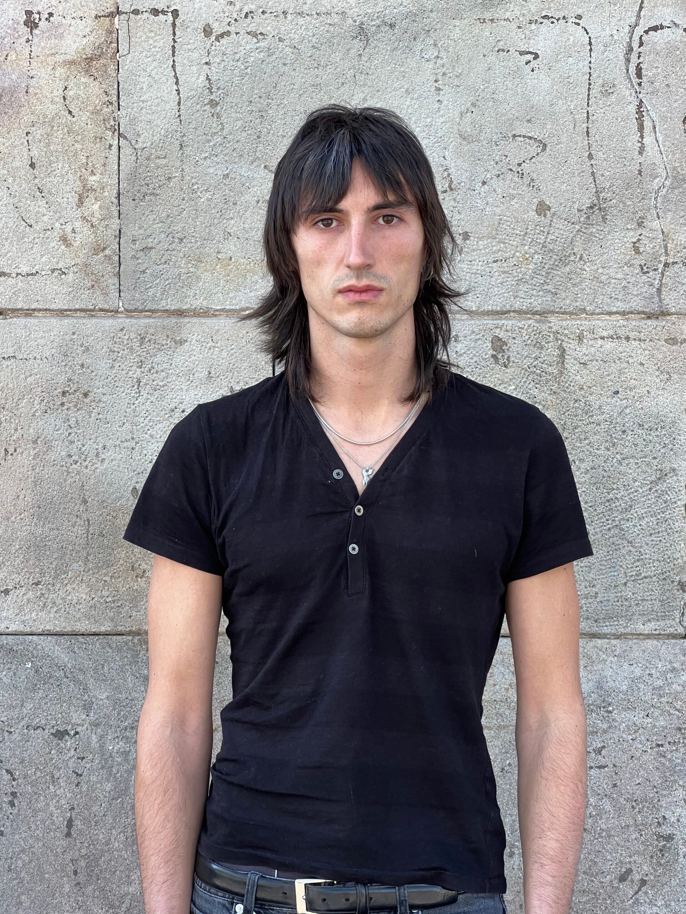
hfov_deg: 19.1
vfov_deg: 25.3
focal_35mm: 77
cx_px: 343
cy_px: 457
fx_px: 2035
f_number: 2.8
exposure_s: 1/99
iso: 80
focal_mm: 9
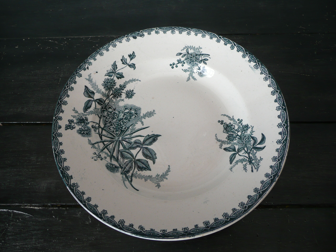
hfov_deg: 63.4
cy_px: 126
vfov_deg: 49.7
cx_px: 168
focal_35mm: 28
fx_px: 272
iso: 100
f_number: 3.3
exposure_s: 1/30
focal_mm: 4.6
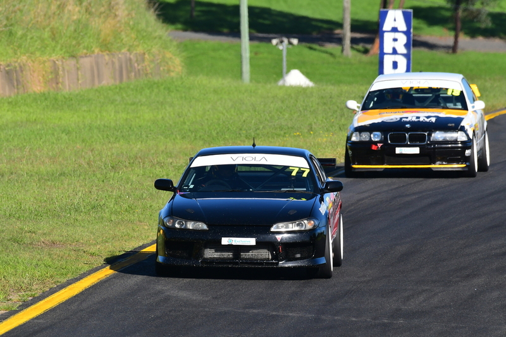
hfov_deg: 3.1
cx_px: 253
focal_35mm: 675
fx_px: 9485
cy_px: 168
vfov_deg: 2.0
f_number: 11
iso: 500
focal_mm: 450
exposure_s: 1/640
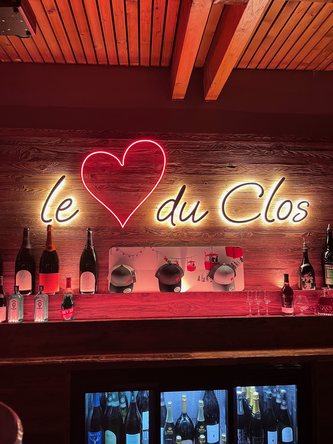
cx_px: 166
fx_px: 333
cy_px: 222
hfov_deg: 53.1
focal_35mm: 26
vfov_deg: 67.3
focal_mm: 5.1
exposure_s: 1/58
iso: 320
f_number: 1.6
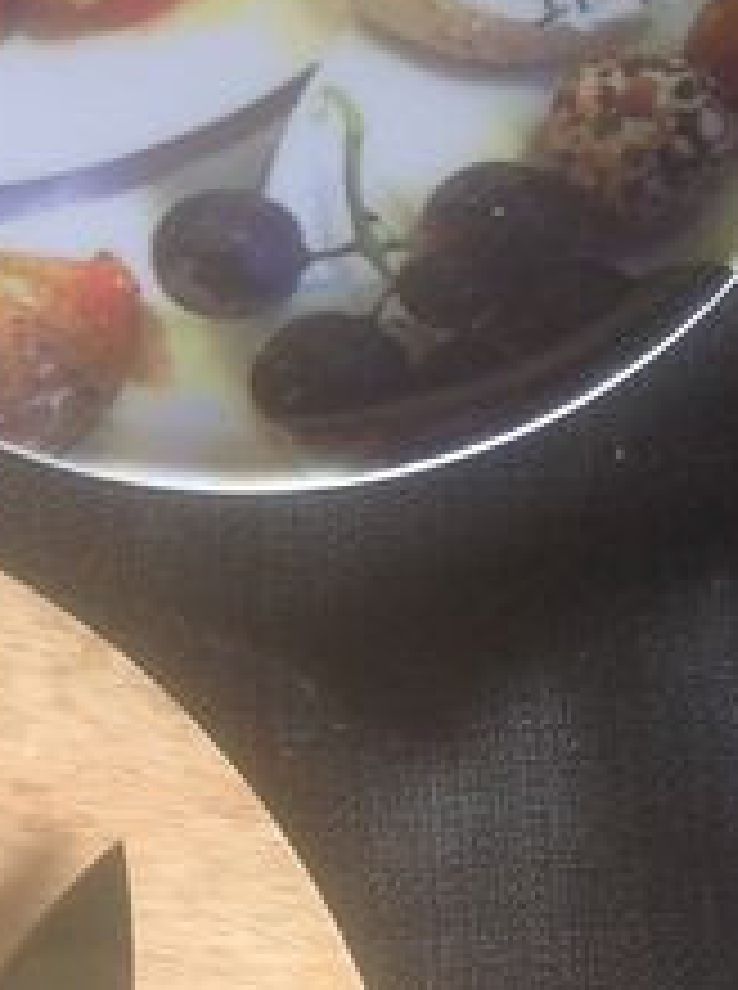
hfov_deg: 9.1
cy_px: 166
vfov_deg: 12.4
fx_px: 4537
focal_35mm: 159
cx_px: -331
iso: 50
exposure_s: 1/24
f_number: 2.4
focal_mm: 4.28
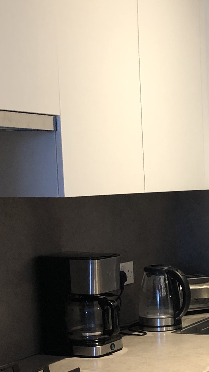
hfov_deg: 13.8
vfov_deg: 25.5
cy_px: 285
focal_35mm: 82
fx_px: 808
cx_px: 315
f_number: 1.8
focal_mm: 3.99
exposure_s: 1/20
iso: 40
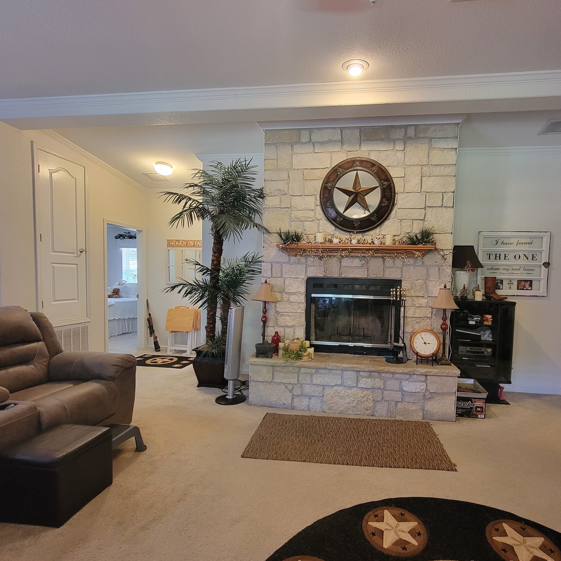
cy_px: 292
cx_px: 325
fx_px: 293
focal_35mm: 16
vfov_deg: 87.4
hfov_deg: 86.7
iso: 400
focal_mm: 2.2
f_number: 2.2
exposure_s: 1/40
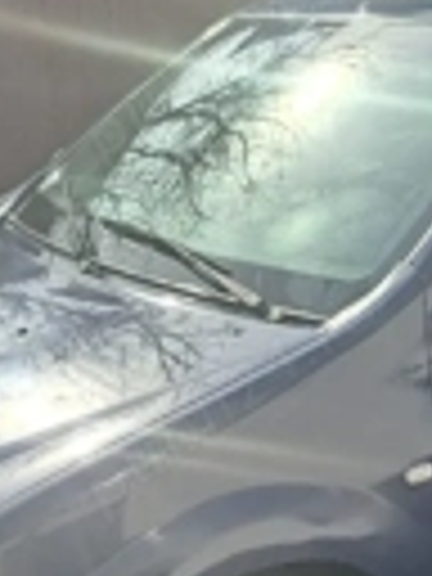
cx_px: 320
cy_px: 454
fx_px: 1198
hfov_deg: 20.3
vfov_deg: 26.6
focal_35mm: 72
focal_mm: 5.54
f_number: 1.8
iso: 50
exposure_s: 1/1250
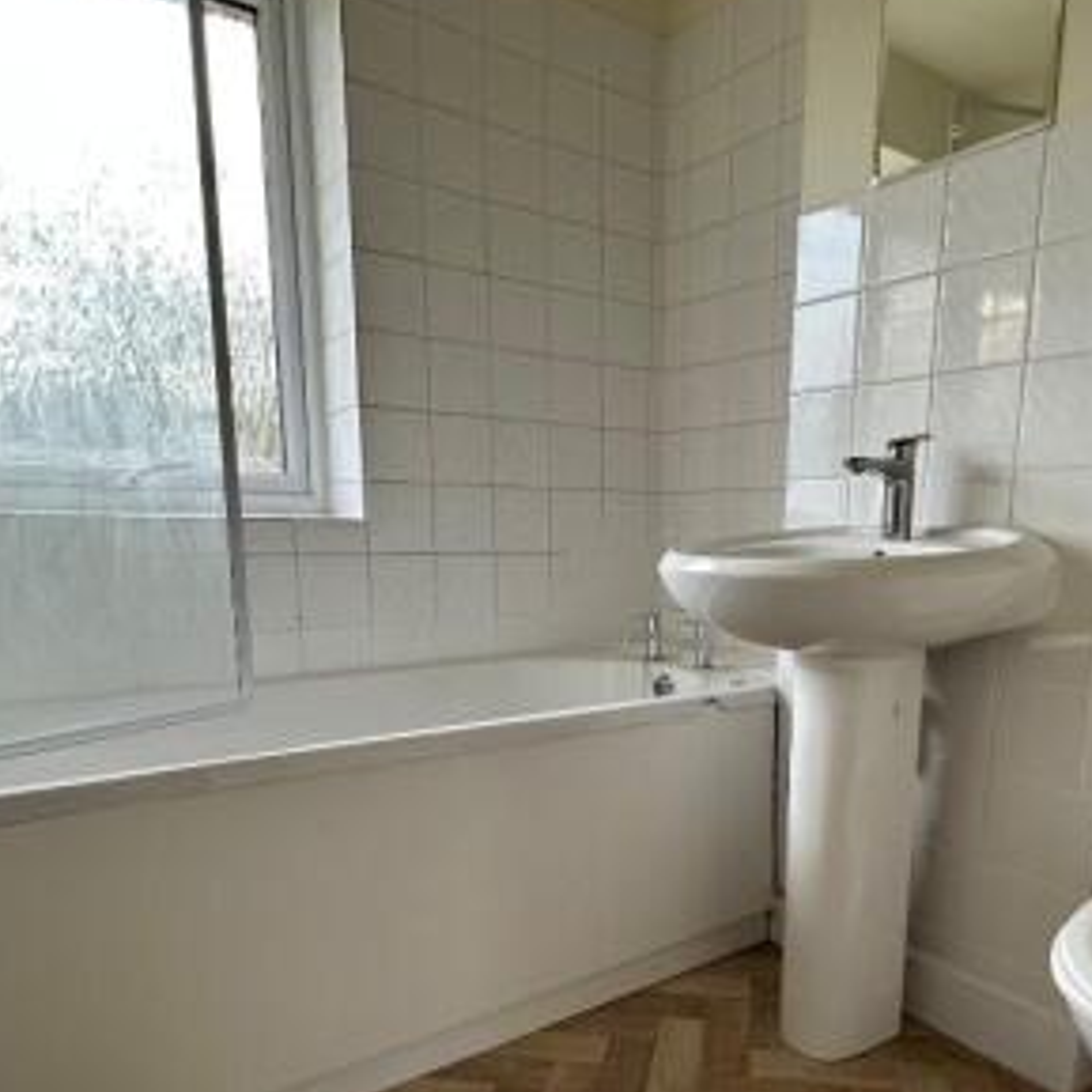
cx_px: 633
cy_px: 708
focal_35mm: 25
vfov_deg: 61.7
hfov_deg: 62.6
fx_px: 892
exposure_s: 1/99
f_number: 2.2
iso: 125
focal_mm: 2.22
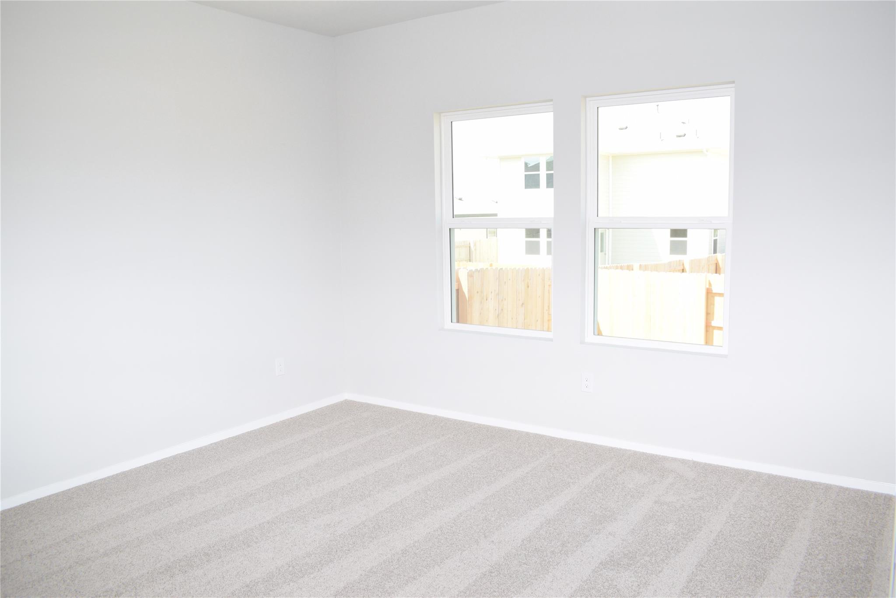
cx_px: 448
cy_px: 299
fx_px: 672
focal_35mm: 27
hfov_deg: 67.4
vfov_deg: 47.9
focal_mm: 18
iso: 400
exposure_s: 1/125
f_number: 6.3
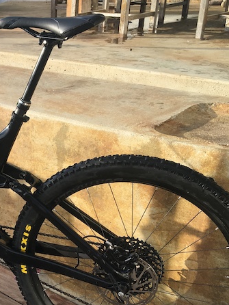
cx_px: -10
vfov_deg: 36.5
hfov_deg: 26.3
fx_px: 458
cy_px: 197
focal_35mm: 52
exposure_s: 1/596
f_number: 2.2
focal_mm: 4.15
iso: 25
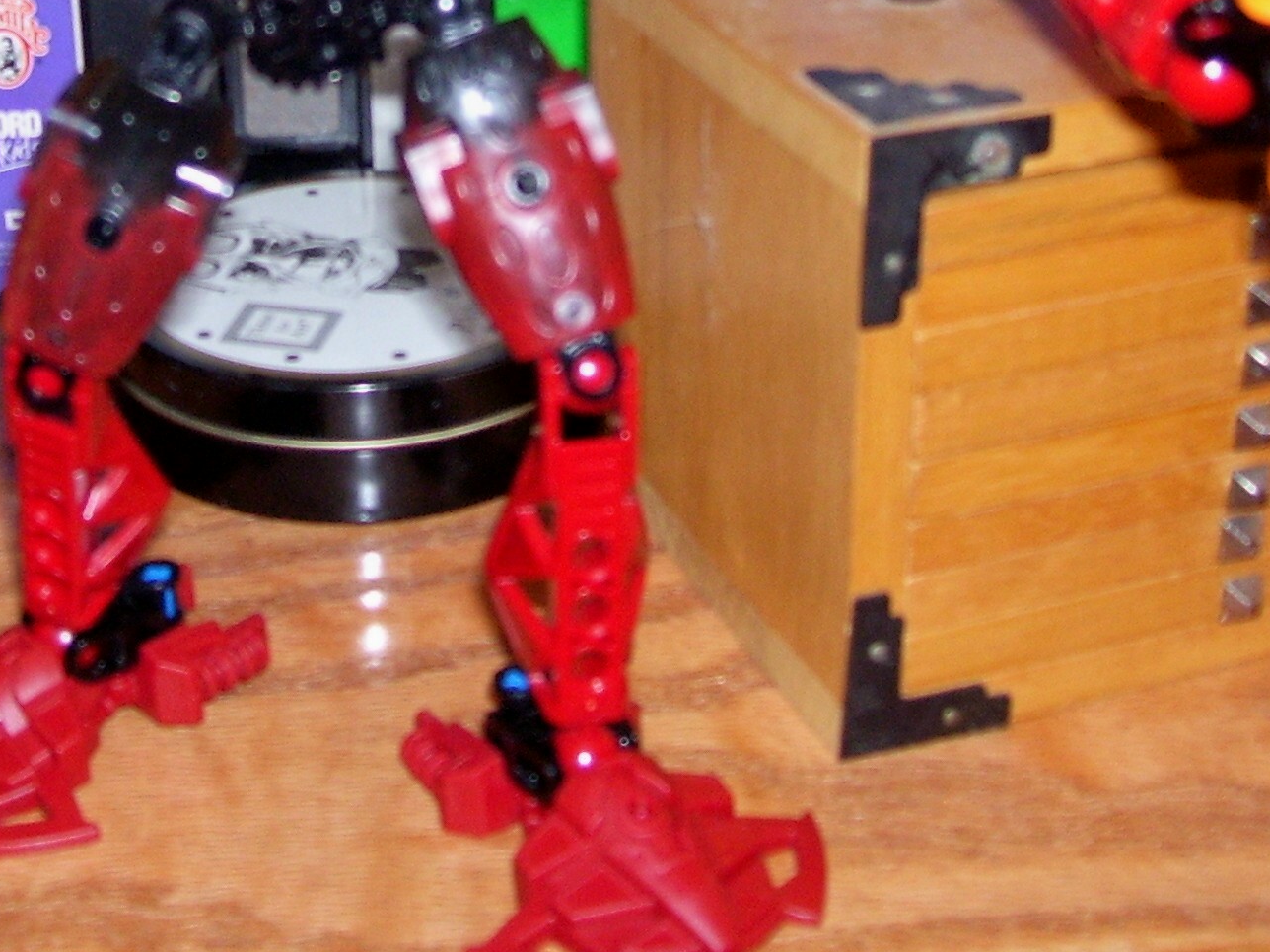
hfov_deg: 26.0
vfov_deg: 19.4
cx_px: 317
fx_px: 2715
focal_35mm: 74
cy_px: 29
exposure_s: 1/60
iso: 125
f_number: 2.7
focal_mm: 6
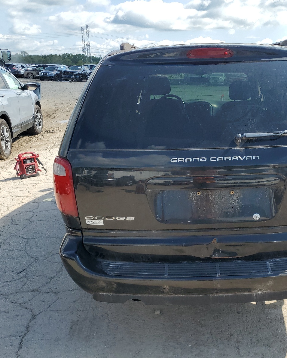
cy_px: 179
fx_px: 361
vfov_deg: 52.8
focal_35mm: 34
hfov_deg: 42.2
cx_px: 210
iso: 50
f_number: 1.5
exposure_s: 1/2000
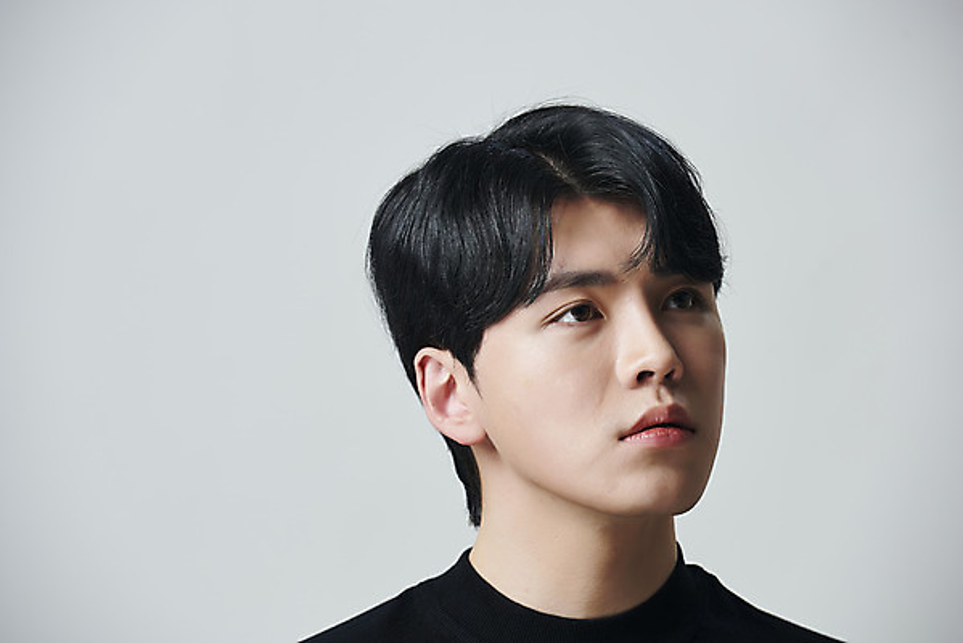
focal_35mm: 200
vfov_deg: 6.9
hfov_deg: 10.3
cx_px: 482
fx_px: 5352
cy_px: 322
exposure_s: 1/125
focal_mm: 200
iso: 64
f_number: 7.1
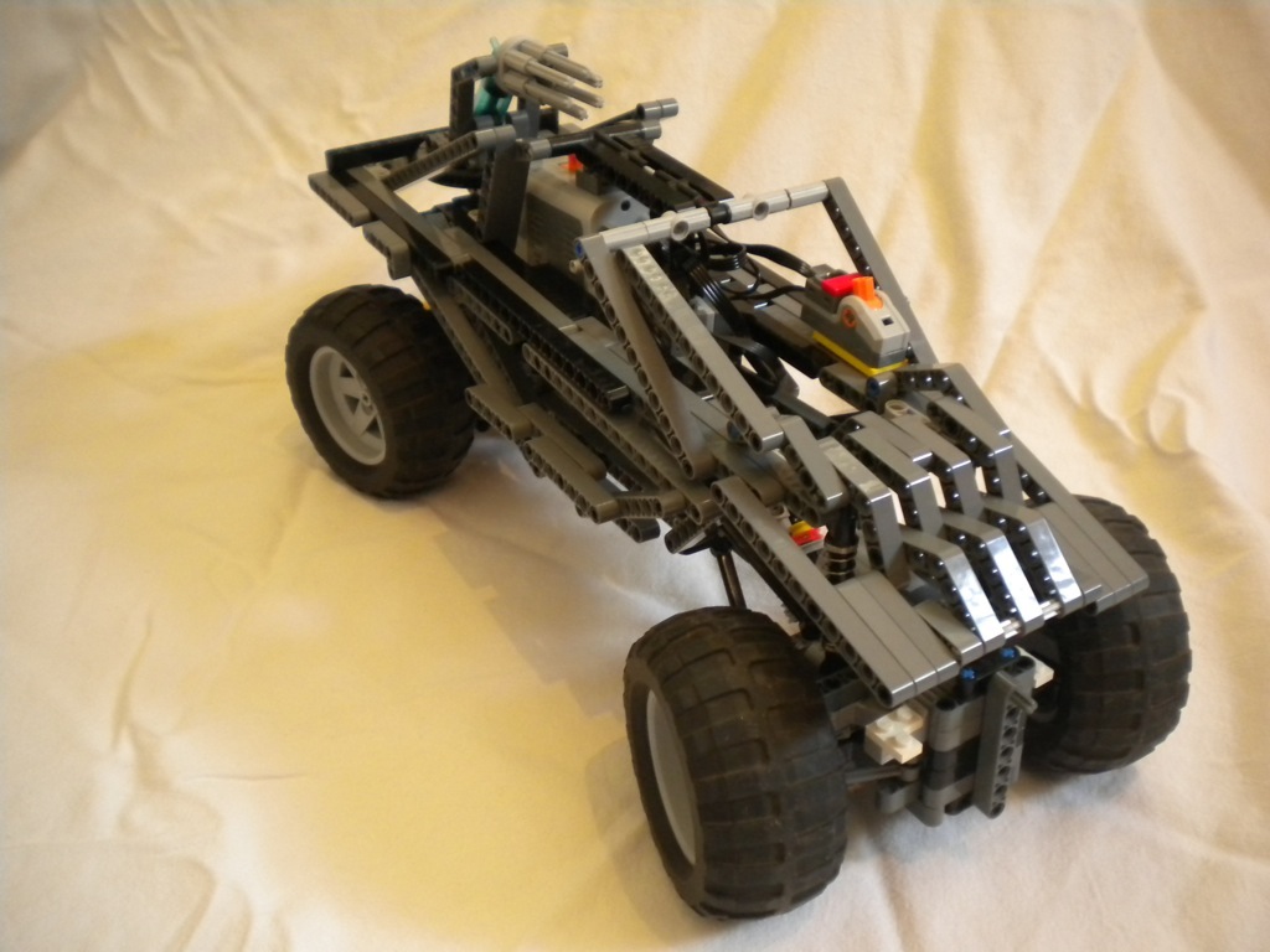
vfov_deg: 40.7
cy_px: 476
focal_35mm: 35
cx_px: 635
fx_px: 1284
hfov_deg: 52.6
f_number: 3.1
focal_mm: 6.3
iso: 400
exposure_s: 1/32.4
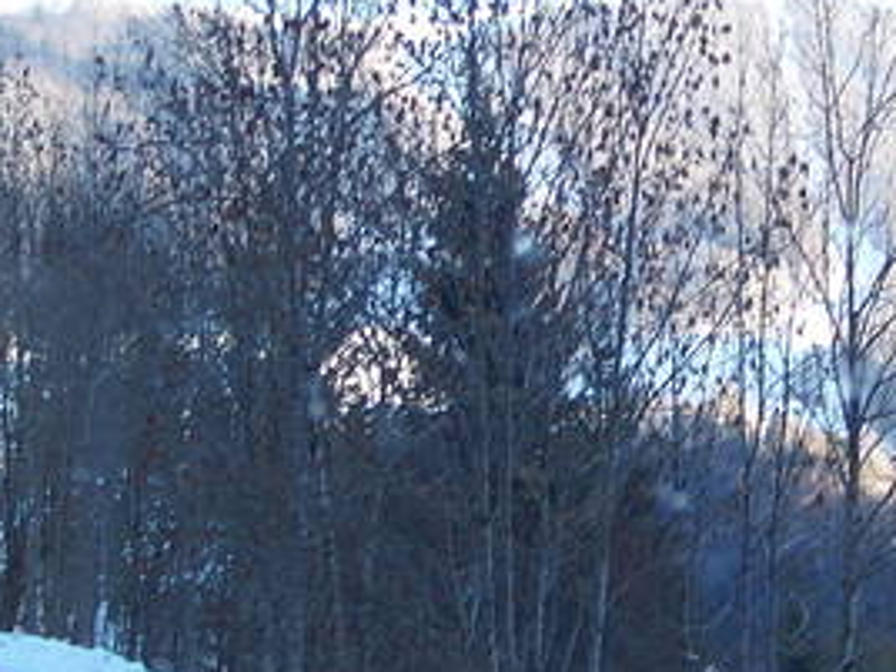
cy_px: 388
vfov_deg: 14.0
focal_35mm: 106
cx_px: 719
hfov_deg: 18.4
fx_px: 2744
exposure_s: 1/80
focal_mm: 5.85
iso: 66
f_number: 2.8
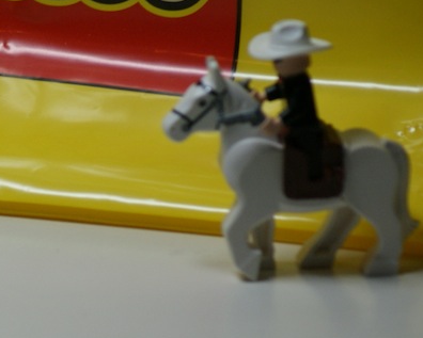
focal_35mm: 479
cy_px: 55
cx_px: -7
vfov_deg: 3.2
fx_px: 5998
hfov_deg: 4.0
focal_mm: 150
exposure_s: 1/125
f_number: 5.6
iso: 400
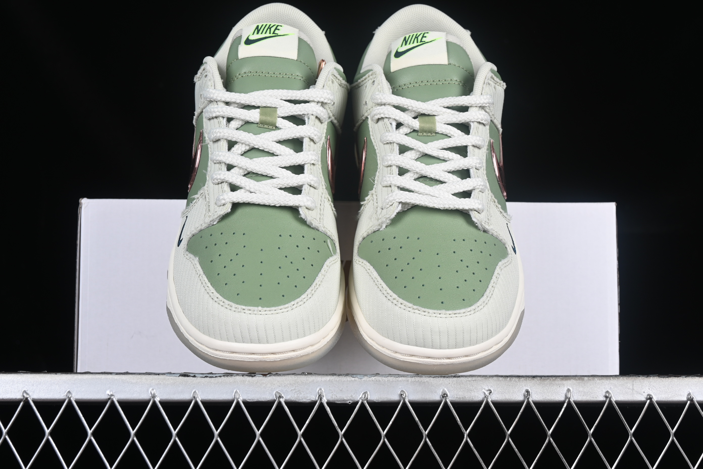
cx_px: 352
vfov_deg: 18.2
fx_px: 1464
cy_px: 234
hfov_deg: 27.0
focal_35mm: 75
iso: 160
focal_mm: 50
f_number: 8
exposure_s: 1/80
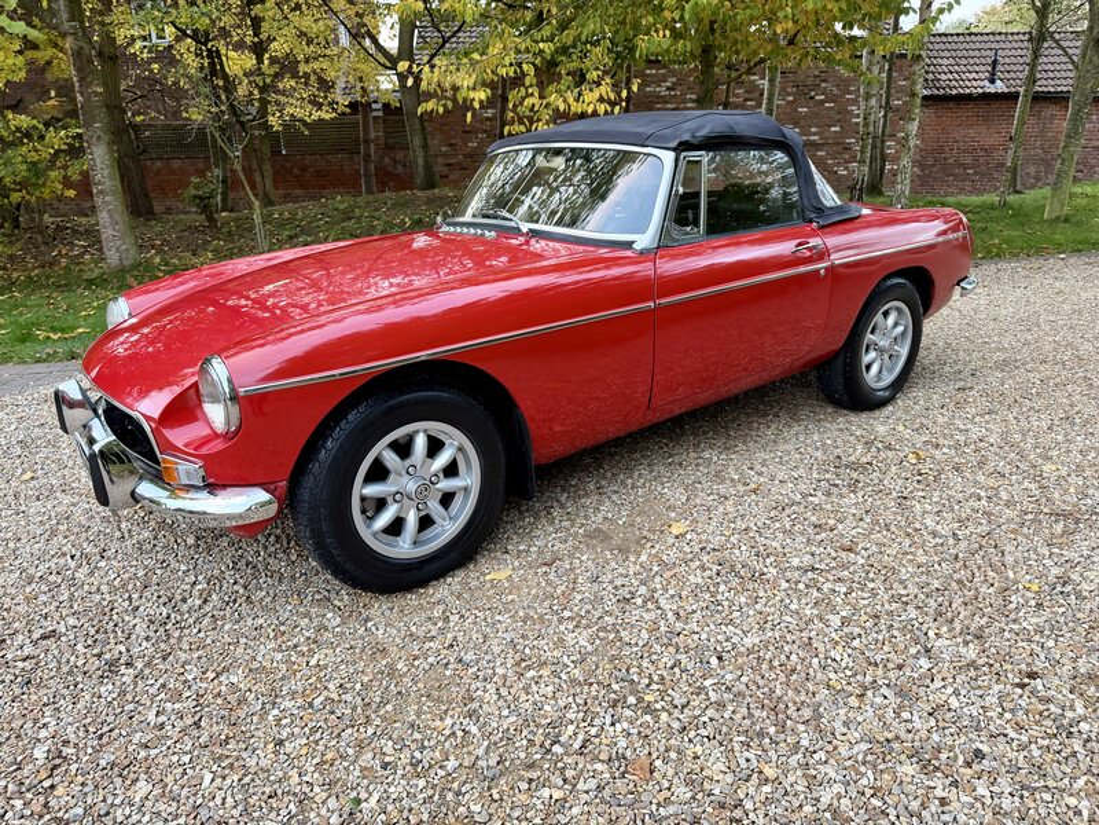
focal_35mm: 24
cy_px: 412
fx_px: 762
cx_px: 550
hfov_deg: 71.6
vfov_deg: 56.8
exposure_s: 1/77
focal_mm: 6.76
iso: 200
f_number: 1.78
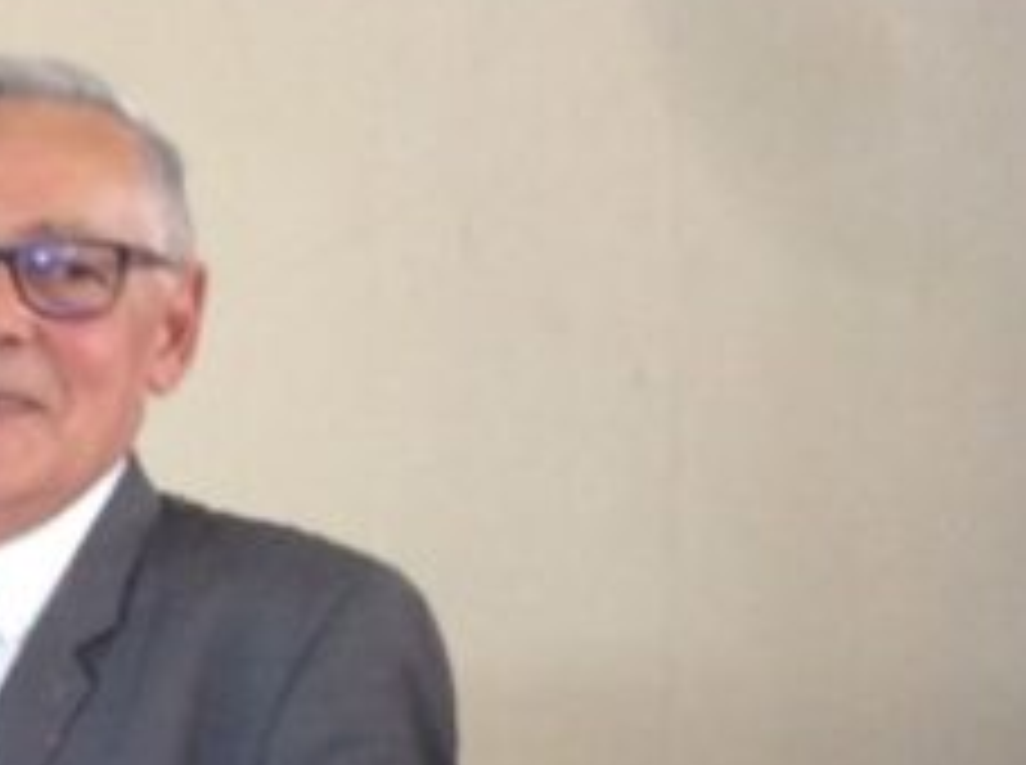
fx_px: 3194
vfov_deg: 13.2
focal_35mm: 108
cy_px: 1012
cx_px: -464
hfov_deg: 16.7
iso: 160
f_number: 2.4
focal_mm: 3.3
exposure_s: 1/25
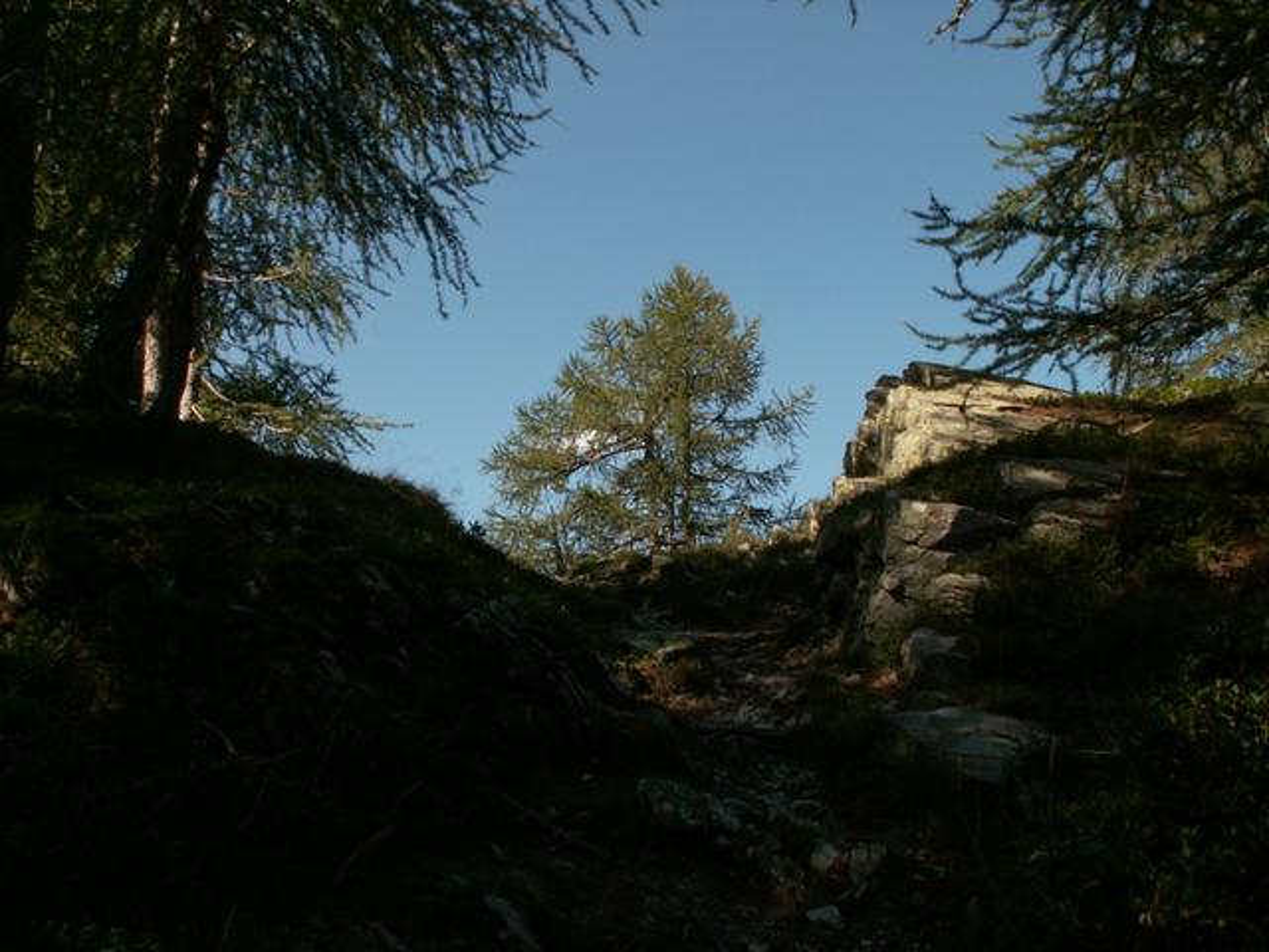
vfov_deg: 40.7
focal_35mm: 35
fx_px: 1283
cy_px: 476
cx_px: 634
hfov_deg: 52.6
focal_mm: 5.86
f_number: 5.6
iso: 50
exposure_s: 1/200
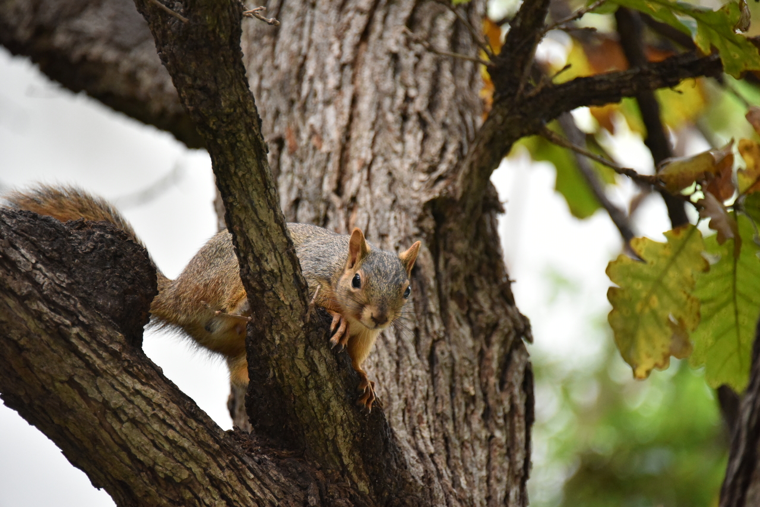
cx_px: 380
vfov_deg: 4.6
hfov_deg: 6.9
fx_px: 6334
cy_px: 254
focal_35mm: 300
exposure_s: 1/640
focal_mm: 300
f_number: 5.6
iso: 5000
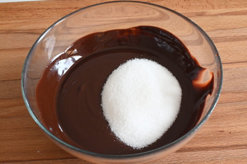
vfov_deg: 28.6
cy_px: 82
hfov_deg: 41.9
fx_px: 322
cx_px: 124
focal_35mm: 47
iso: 800
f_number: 10
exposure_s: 1/15
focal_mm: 31.5
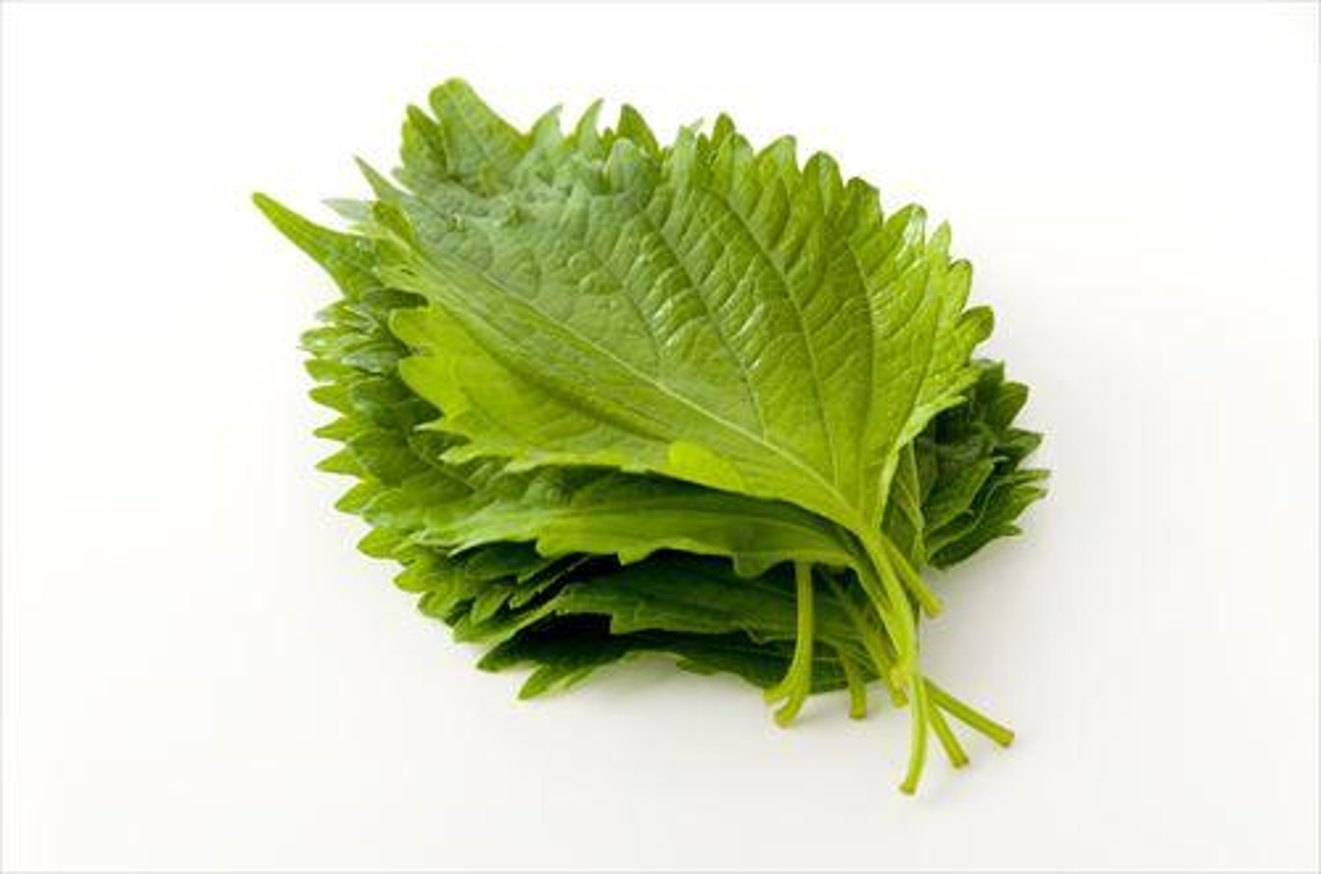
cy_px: 437
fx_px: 8238
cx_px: 660
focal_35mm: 225
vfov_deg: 6.1
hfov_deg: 9.2
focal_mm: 150
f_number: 11
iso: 100
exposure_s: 1/60
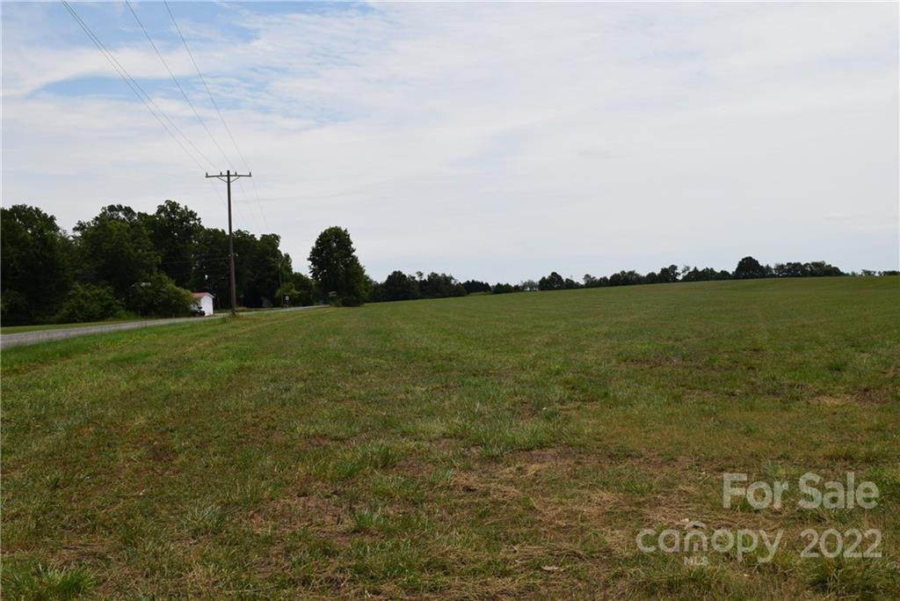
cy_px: 300
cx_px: 450
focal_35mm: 36
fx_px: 900
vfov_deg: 36.9
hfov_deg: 53.1
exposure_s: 1/200
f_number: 11
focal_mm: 24
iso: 100
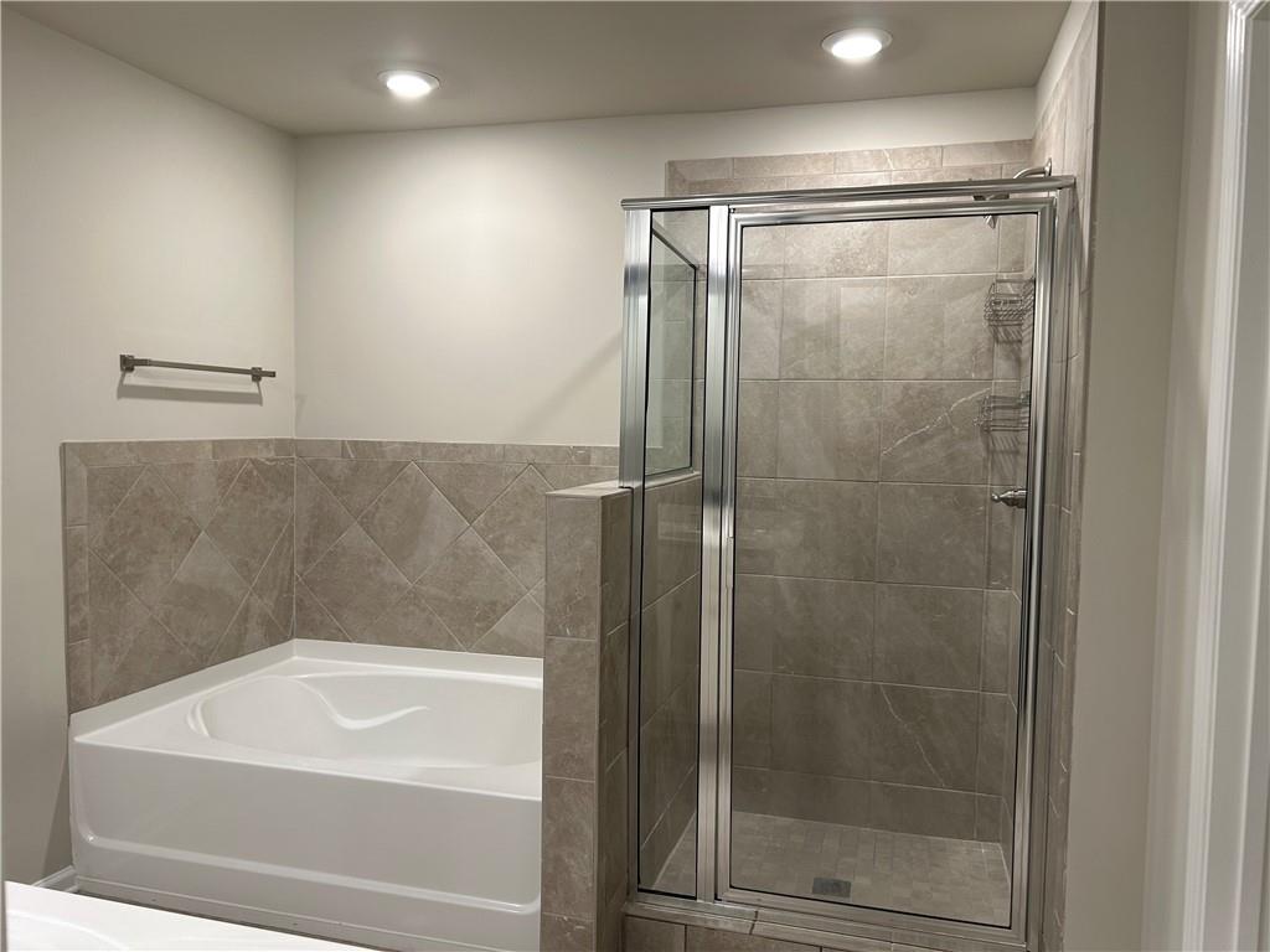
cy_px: 476
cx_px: 635
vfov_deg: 53.1
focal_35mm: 26
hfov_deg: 67.3
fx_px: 954
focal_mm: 5.7
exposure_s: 1/60
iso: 64
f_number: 1.5
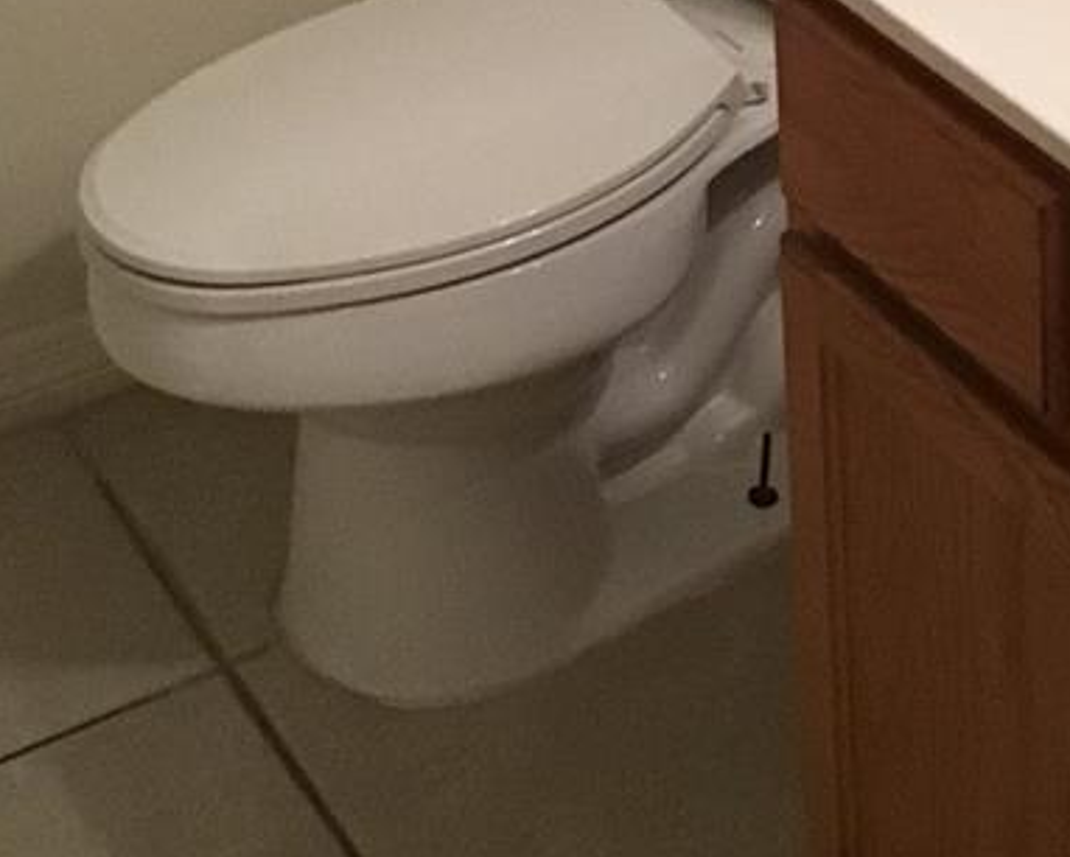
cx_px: 874
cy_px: -328
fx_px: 3010
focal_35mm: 95
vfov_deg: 15.3
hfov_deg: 19.9
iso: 200
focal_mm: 3.3
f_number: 2.4
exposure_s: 1/17
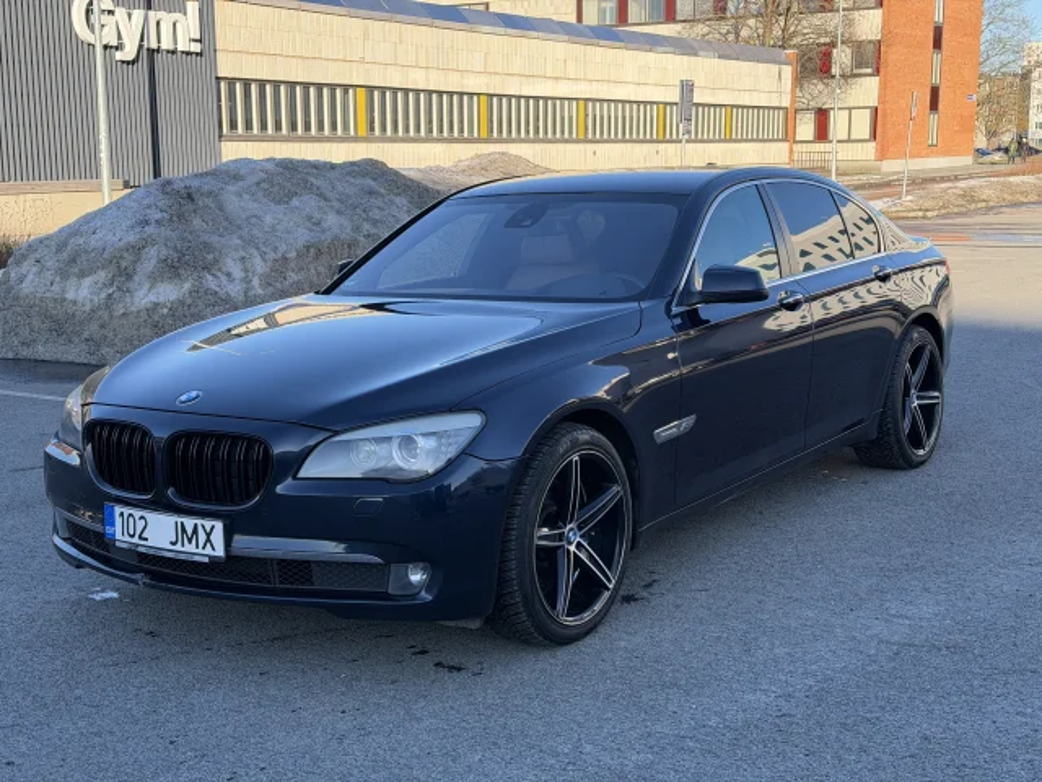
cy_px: 391
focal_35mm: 48
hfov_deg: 39.7
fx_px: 1445
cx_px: 521
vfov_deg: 30.3
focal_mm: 6.76
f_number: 1.78
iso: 100
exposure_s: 1/1575
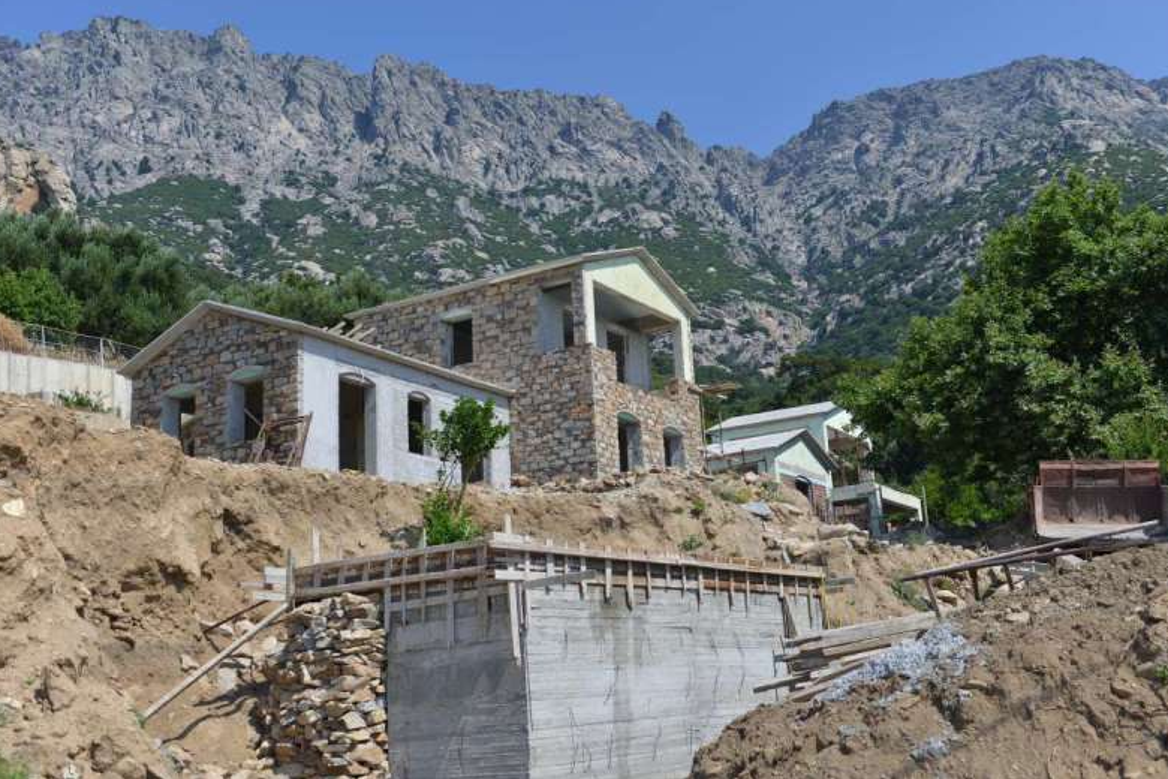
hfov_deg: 49.6
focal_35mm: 39
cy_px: 382
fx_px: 1265
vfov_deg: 34.2
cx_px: 591
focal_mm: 38
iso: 100
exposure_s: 1/200
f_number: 5.6
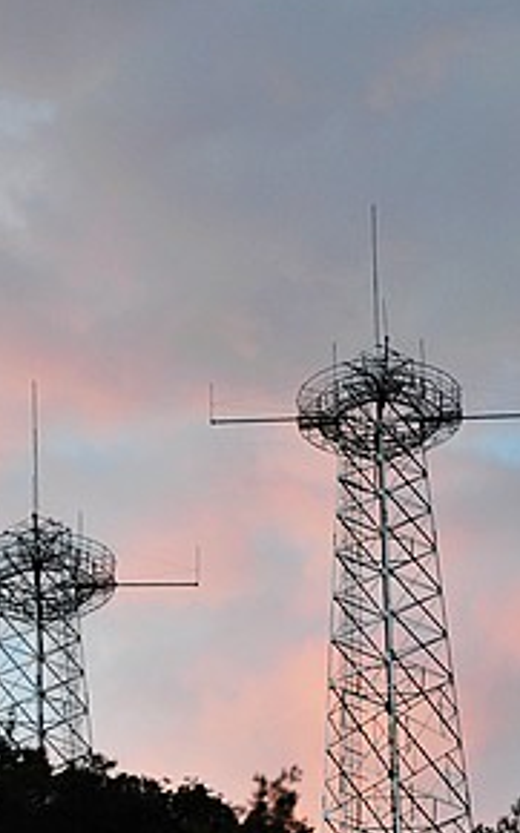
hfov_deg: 5.1
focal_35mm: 258
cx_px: 204
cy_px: 586
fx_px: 5856
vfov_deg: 8.1
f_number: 5.3
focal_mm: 70
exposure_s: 1/40
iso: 200
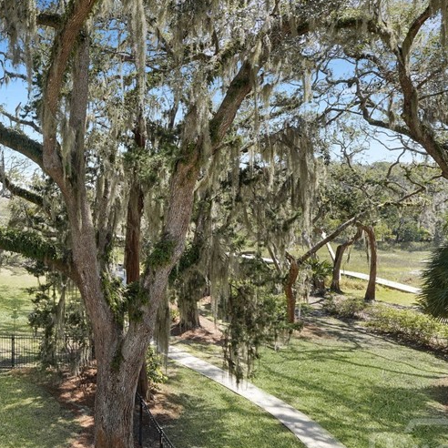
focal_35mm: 30
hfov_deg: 45.0
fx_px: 439
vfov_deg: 53.8
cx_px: -8
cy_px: 191
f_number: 9
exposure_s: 1/80
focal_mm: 16
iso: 100
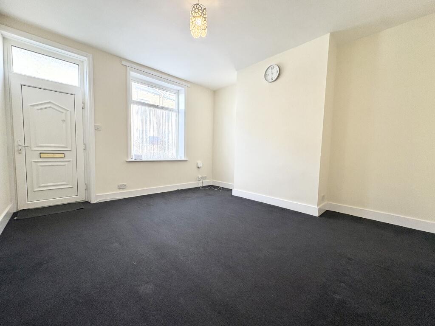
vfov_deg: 85.7
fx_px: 176
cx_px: 218
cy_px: 163
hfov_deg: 102.1
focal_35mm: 14
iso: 100
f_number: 2.2
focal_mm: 2.22
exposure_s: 1/99
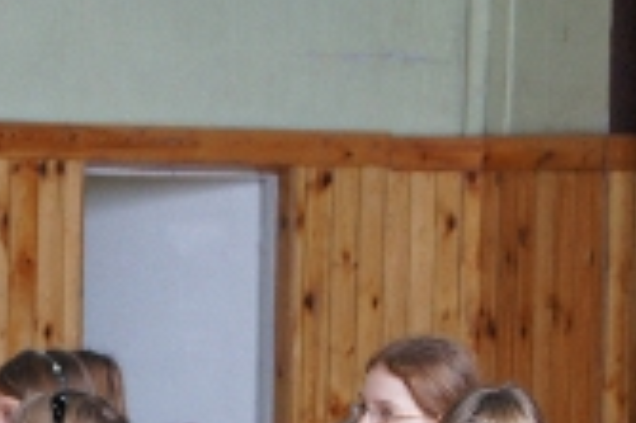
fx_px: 4748
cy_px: 494
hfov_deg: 7.6
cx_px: -221
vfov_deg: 5.1
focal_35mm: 269
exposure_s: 1/80
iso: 250
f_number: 5.6
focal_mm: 50
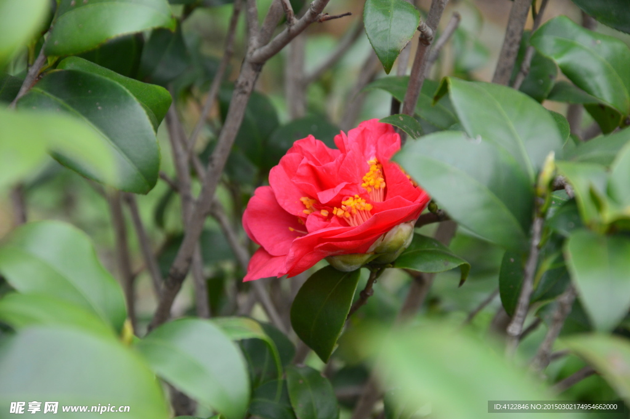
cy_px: 210
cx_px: 315
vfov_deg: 8.7
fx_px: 2754
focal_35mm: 158
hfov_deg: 13.1
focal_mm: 105
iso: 400
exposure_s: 1/100
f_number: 9
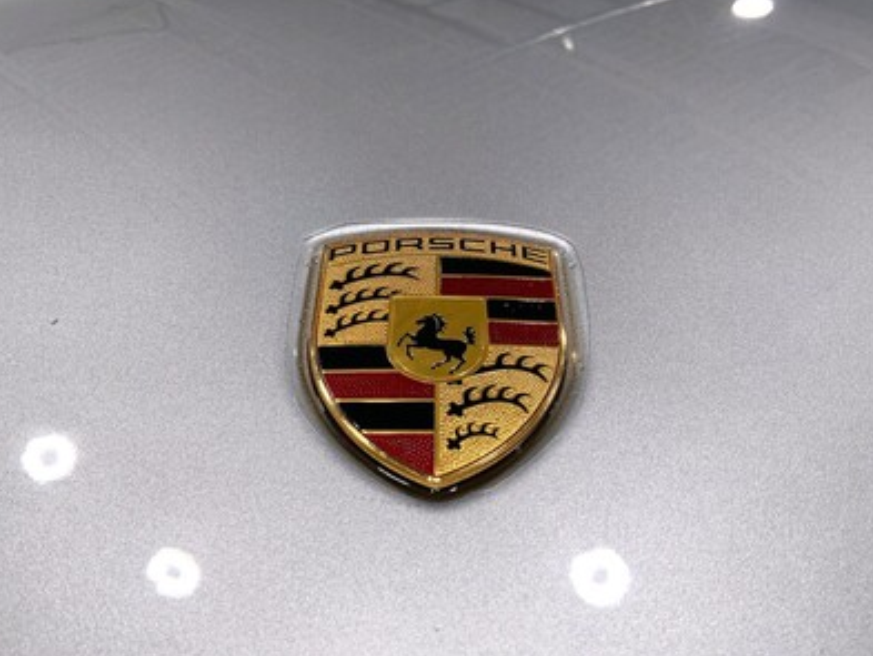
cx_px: 431
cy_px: 321
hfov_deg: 58.3
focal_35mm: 31
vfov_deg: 45.5
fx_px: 782
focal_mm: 3
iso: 16
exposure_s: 1/412
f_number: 1.8
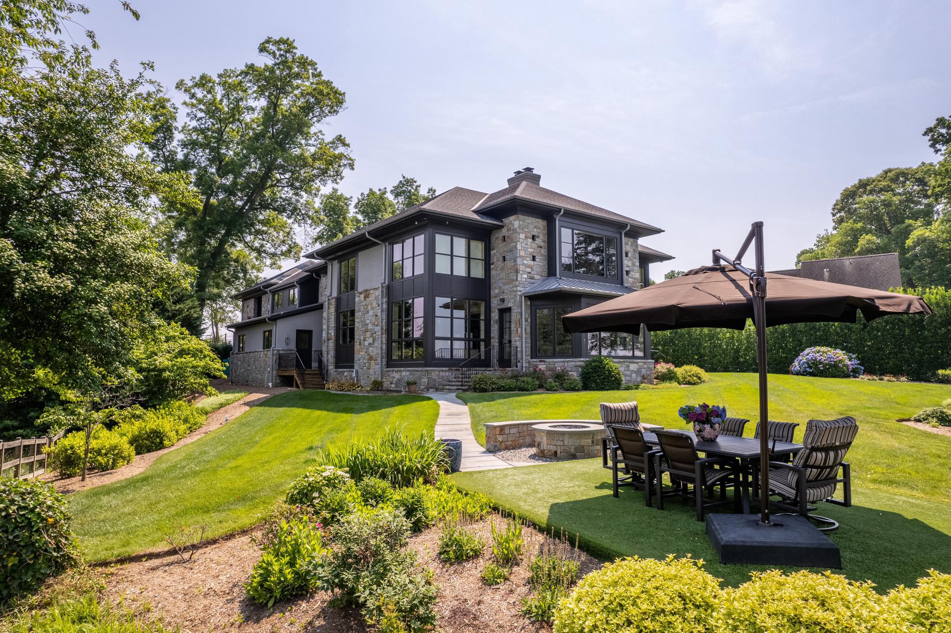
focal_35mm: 22
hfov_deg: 78.6
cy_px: 316
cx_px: 476
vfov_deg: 57.2
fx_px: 581
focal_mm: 8.38
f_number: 2.8
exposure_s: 1/4000
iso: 100
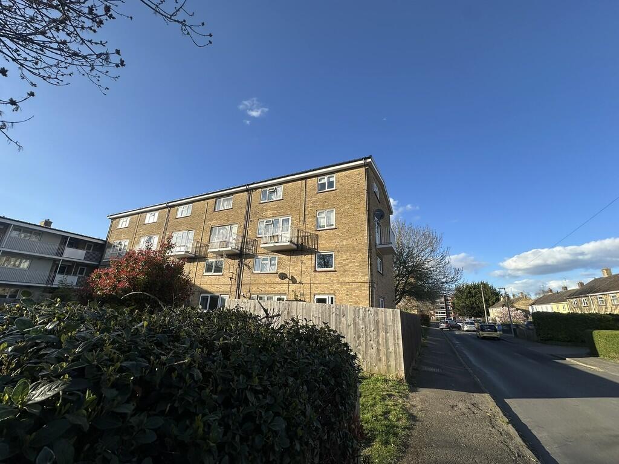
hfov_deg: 102.1
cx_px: 310
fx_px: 250
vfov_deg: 85.7
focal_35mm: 14
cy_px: 232
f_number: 2.2
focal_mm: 2.22
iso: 40
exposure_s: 1/1490
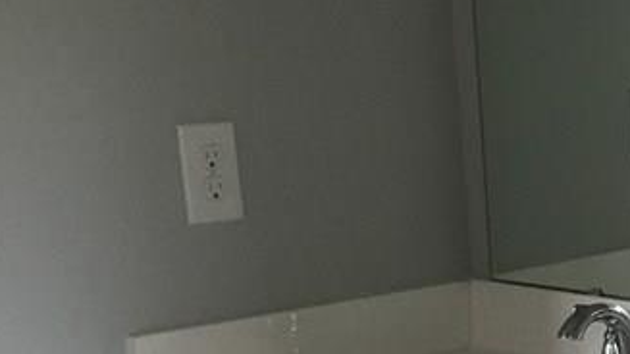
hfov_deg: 20.2
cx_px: 761
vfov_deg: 11.8
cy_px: 493
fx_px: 1654
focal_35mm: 99
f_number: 2.2
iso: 40
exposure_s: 1/30
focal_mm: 4.15
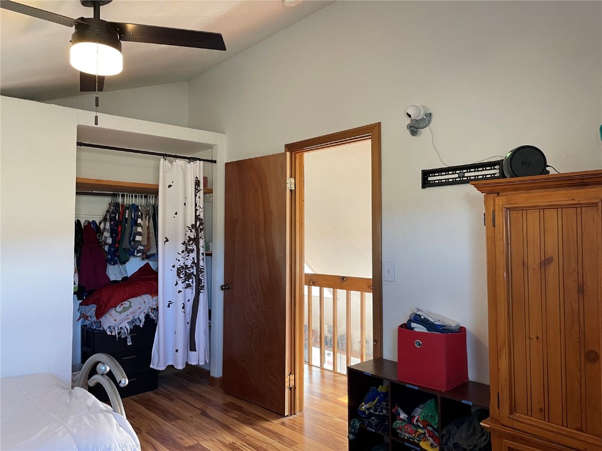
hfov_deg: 67.3
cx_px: 301
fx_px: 452
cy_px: 226
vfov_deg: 53.1
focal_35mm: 26
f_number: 1.6
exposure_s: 1/60
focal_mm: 4.2
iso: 100
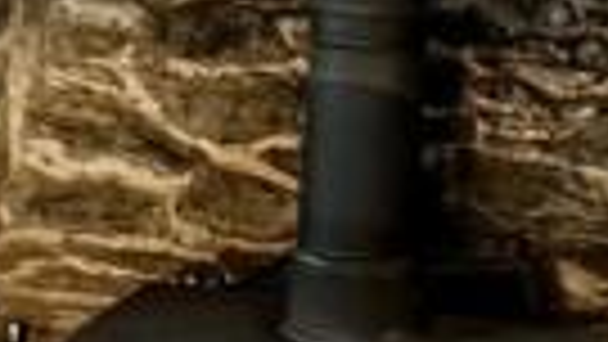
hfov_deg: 18.4
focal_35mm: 116
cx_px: 441
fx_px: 1870
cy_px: -45
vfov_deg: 10.3
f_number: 2.2
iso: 640
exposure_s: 1/50
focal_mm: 2.22
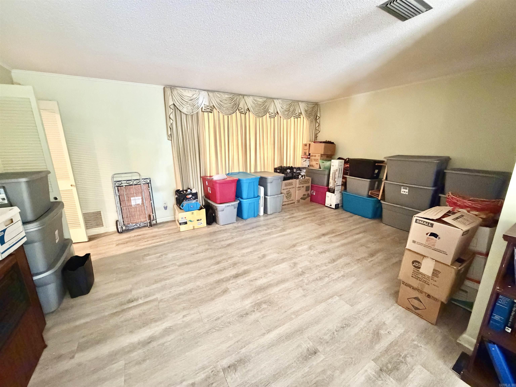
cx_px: 258
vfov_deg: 85.7
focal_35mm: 14
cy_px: 194
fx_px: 209
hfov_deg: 102.1
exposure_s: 1/60
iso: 1250
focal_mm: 2.22
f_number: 2.2
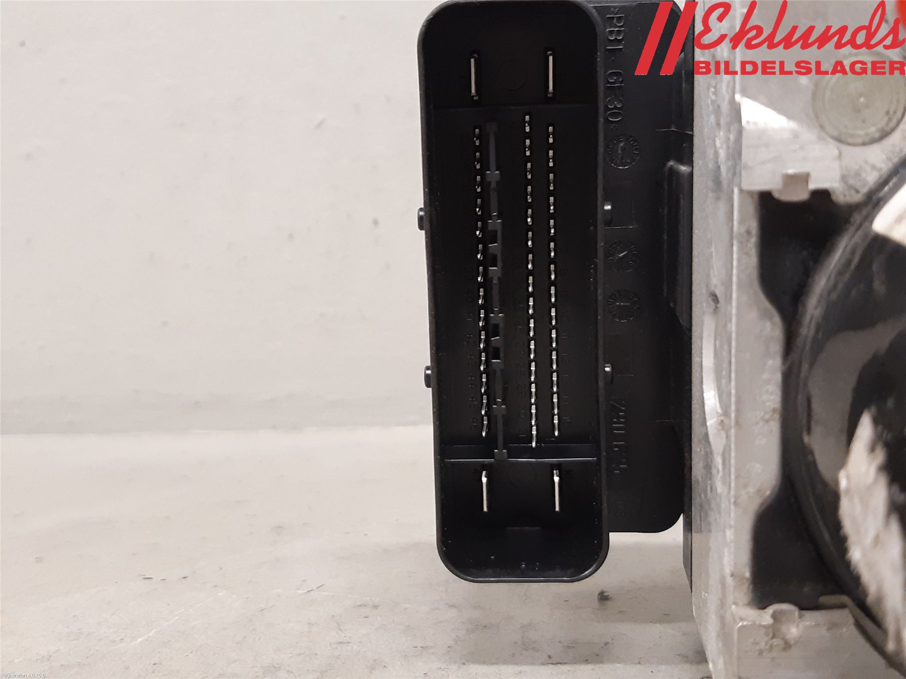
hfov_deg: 67.3
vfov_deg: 53.1
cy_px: 340
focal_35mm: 26
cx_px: 453
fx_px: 680
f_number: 1.7
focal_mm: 3.93
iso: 200
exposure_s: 1/33
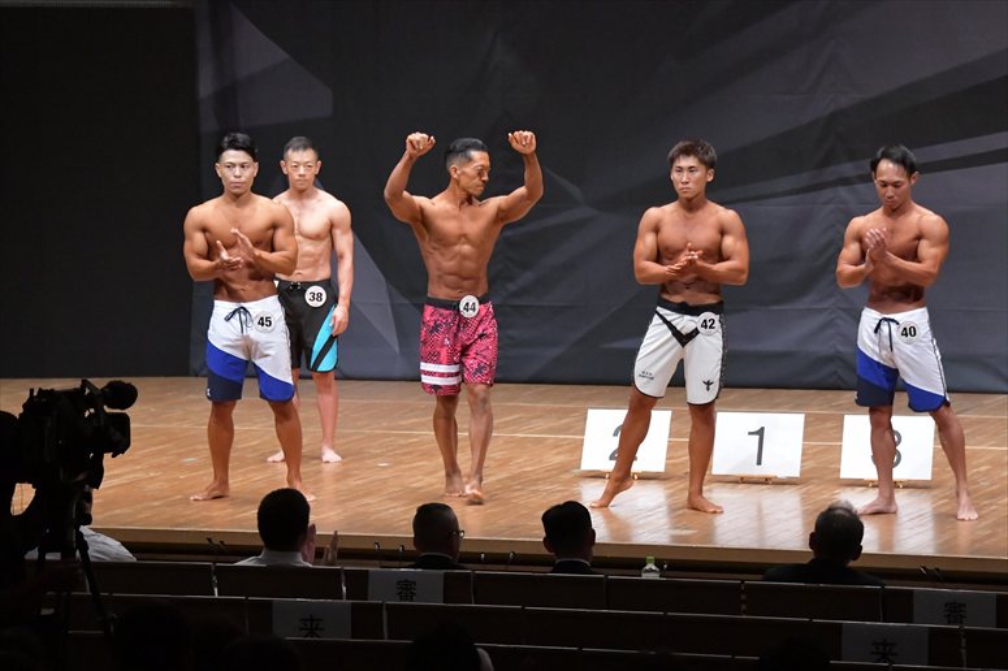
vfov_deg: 7.9
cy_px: 336
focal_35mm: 174
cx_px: 504
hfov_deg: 11.8
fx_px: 4870
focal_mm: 116
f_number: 5.6
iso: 8000
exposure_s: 1/400
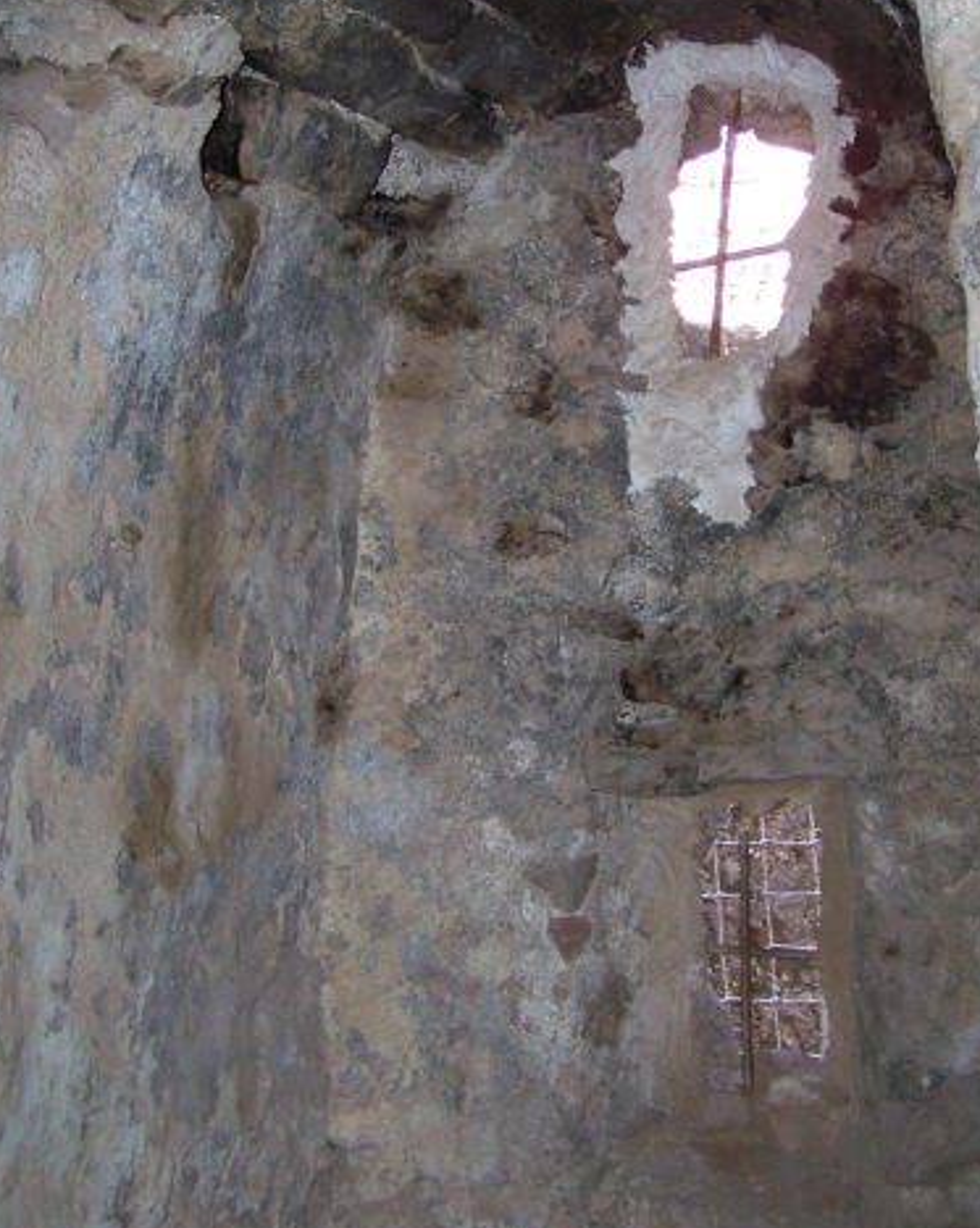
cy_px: 461
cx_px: 554
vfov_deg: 35.2
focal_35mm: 53
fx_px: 1923
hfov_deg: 28.6
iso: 160
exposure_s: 1/60
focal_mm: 6.3
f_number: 2.8
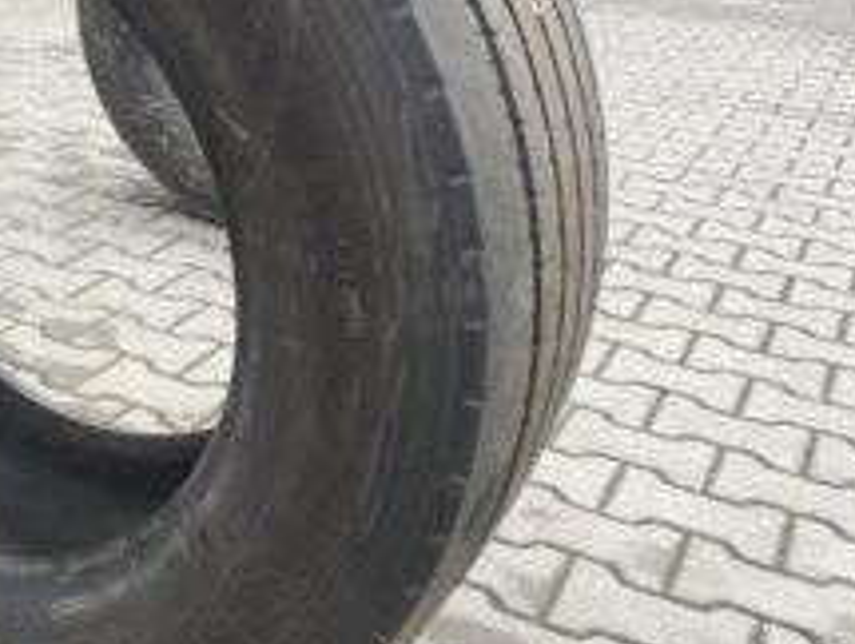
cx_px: 48
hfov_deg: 34.2
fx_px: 1287
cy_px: 225
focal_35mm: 52
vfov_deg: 28.0
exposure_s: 1/126
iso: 32
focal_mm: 4.25
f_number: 1.8
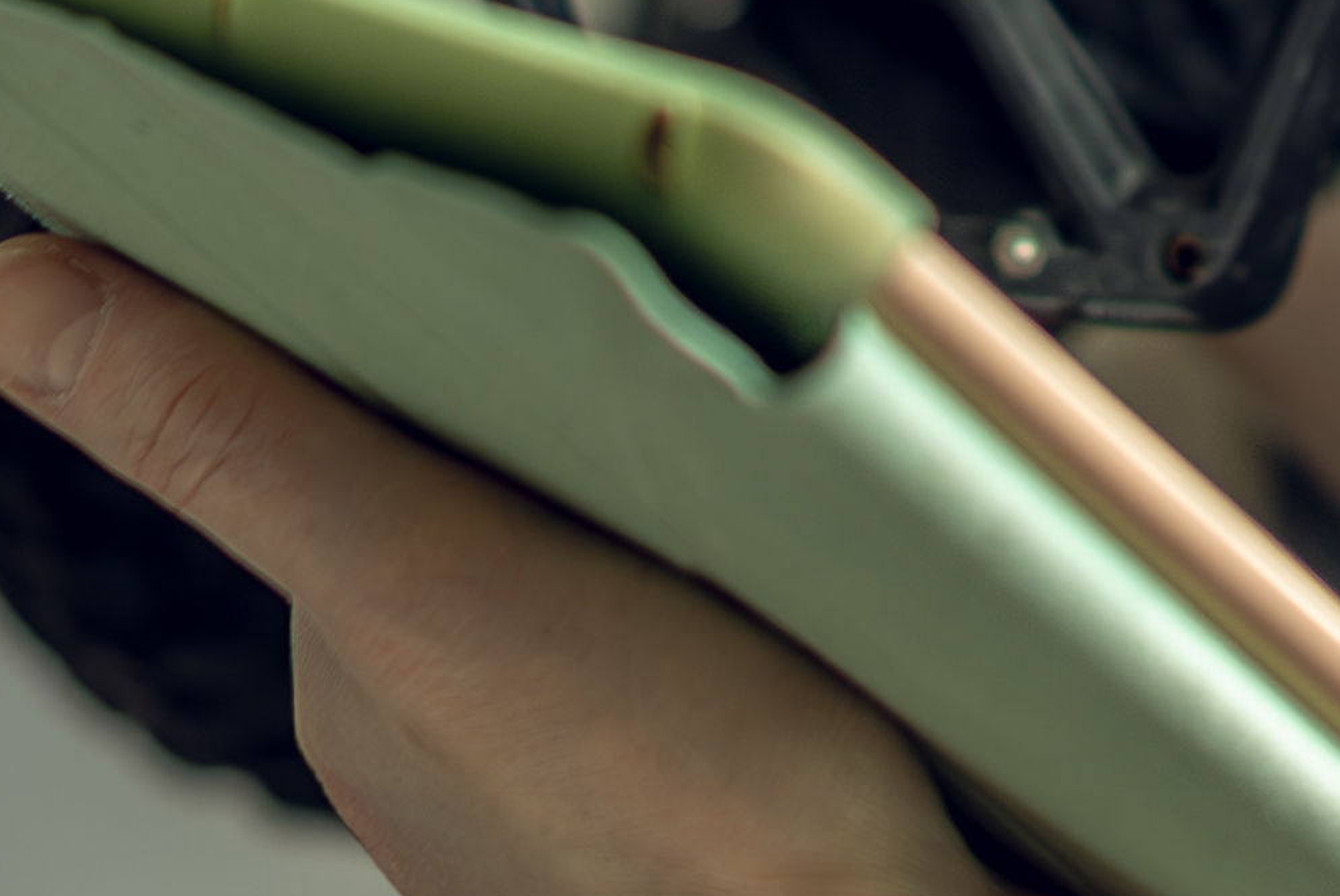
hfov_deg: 6.7
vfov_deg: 4.4
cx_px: 1527
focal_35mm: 304
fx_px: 11323
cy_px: -1070
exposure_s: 1/160
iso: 125
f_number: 2.5
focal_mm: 50
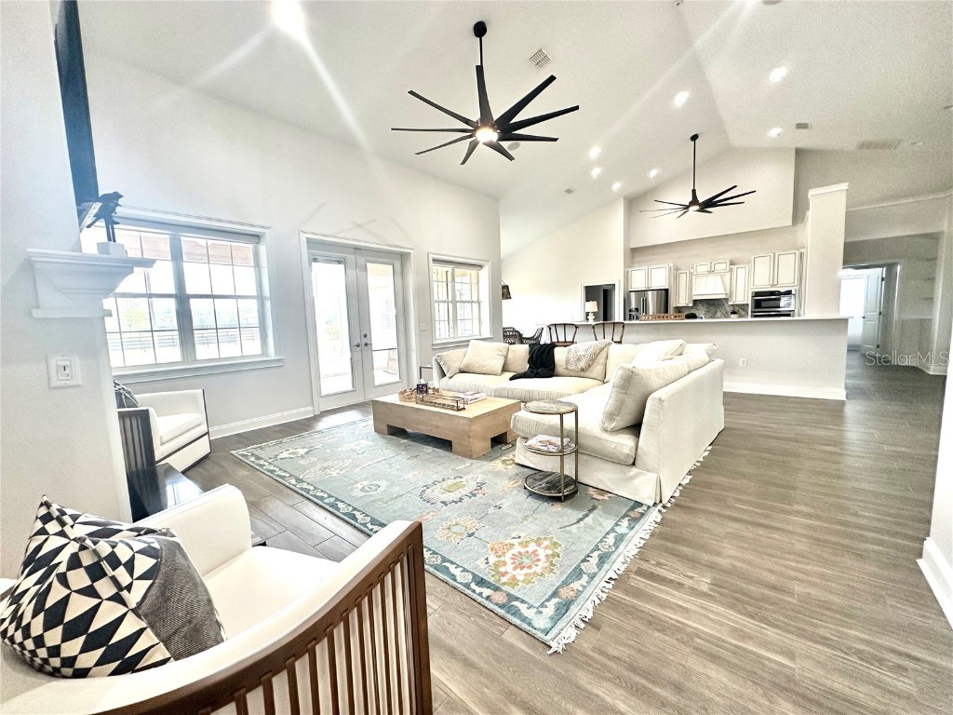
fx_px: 385
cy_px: 358
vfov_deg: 85.7
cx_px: 476
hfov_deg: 102.1
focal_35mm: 14
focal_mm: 2.22
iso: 250
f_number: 2.2
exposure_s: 1/120
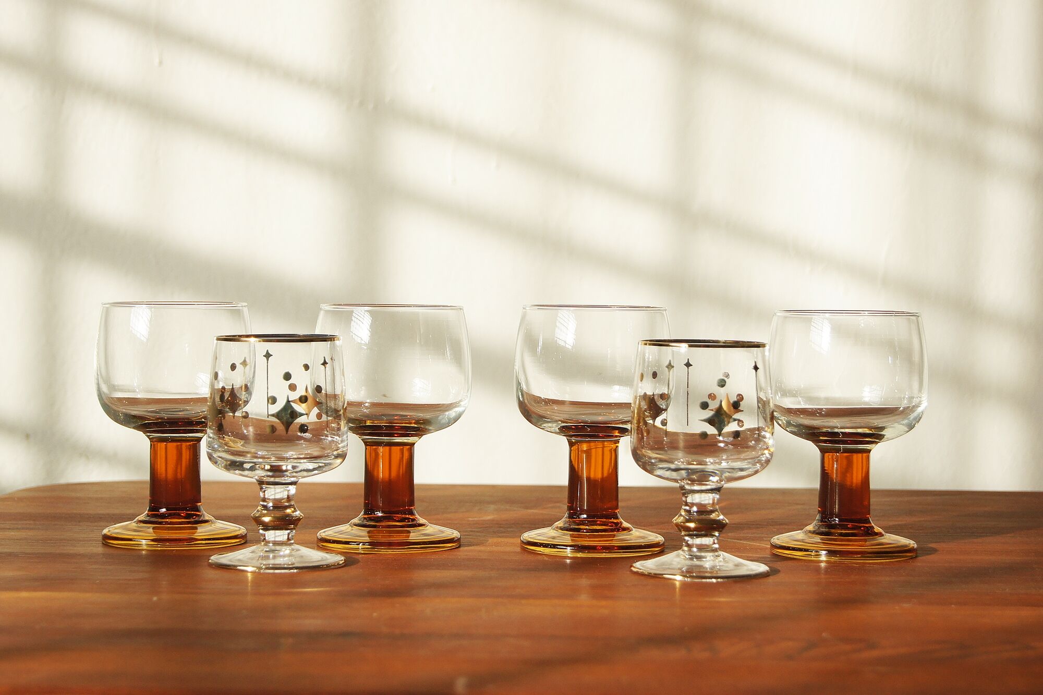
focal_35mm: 68
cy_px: 348
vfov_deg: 20.2
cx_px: 522
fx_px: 1955
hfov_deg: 29.9
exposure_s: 1/250
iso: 400
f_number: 5.6
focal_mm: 45
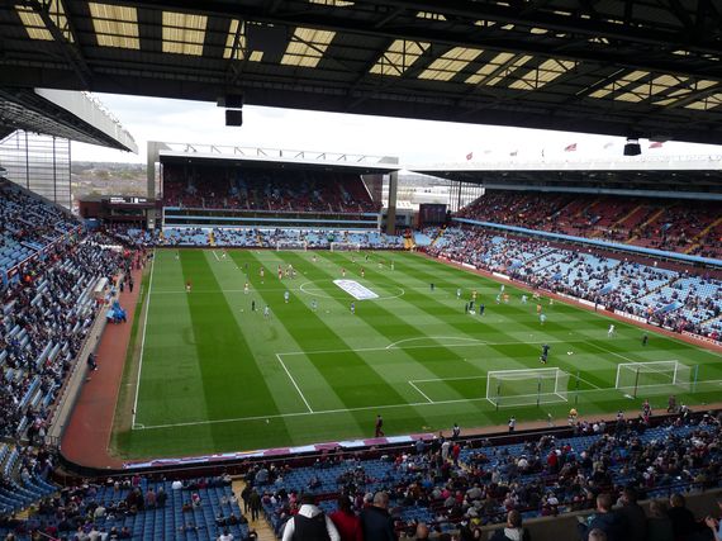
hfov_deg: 65.3
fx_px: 563
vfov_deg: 51.3
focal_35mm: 27
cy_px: 270
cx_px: 361
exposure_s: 1/500
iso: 125
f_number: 2.8
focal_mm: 4.8
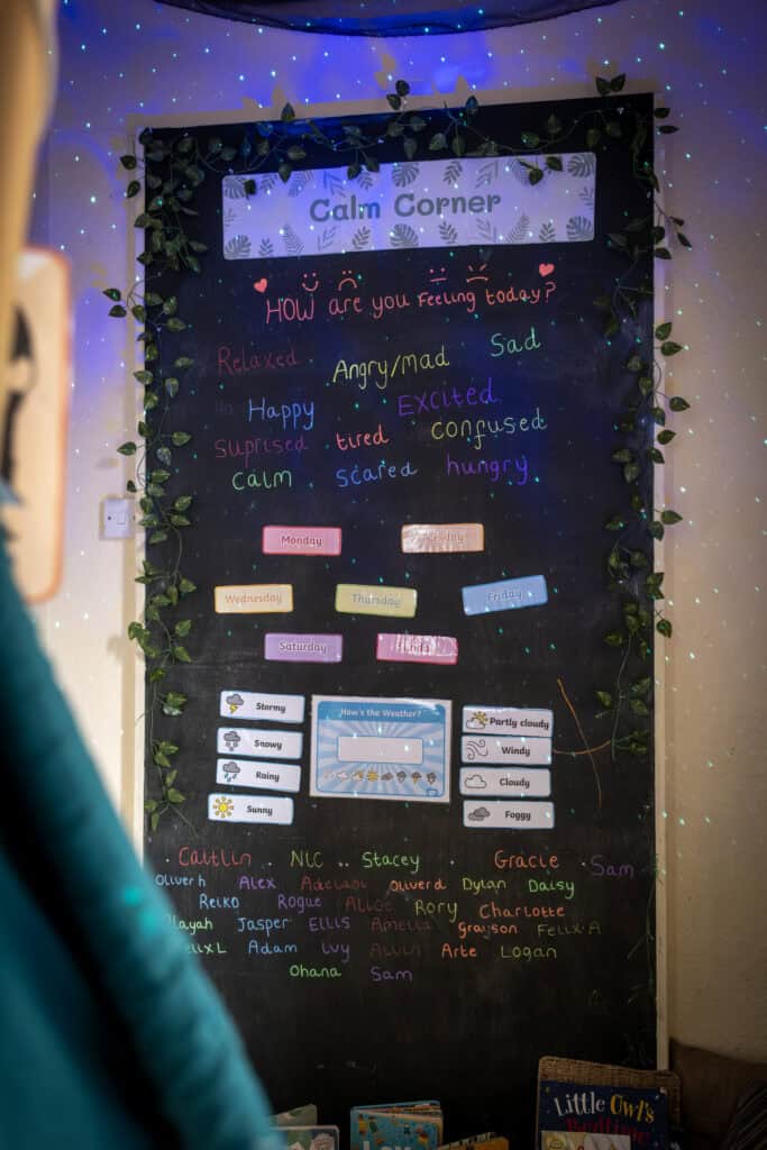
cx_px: 384
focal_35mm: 37
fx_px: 1182
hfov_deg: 36.0
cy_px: 575
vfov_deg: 51.9
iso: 1600
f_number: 4
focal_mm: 24.7
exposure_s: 1/20
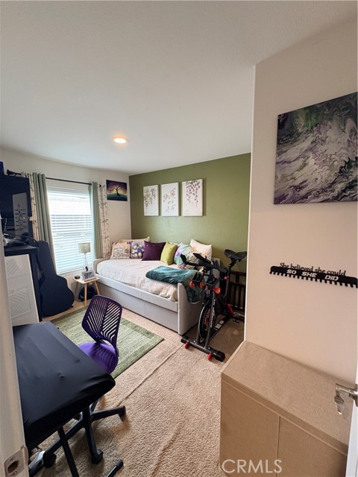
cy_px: 238
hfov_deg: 85.7
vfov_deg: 102.1
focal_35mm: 14
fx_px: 193
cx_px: 179
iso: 250
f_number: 2.2
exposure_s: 1/60
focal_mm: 2.22
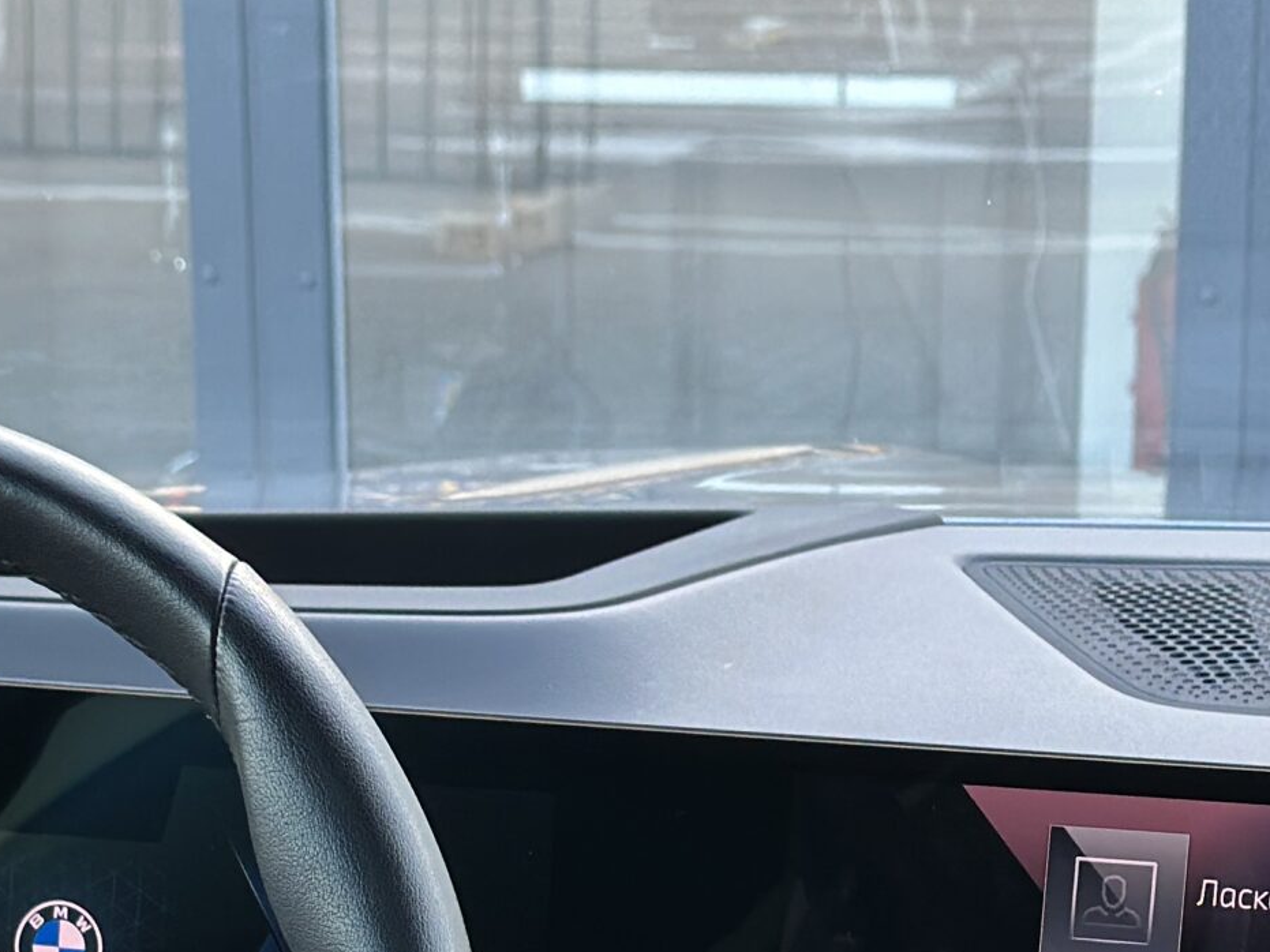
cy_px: 1256
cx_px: 637
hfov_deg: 14.9
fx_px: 4842
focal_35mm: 132
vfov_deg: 11.0
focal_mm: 6.86
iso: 100
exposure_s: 1/121
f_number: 1.78
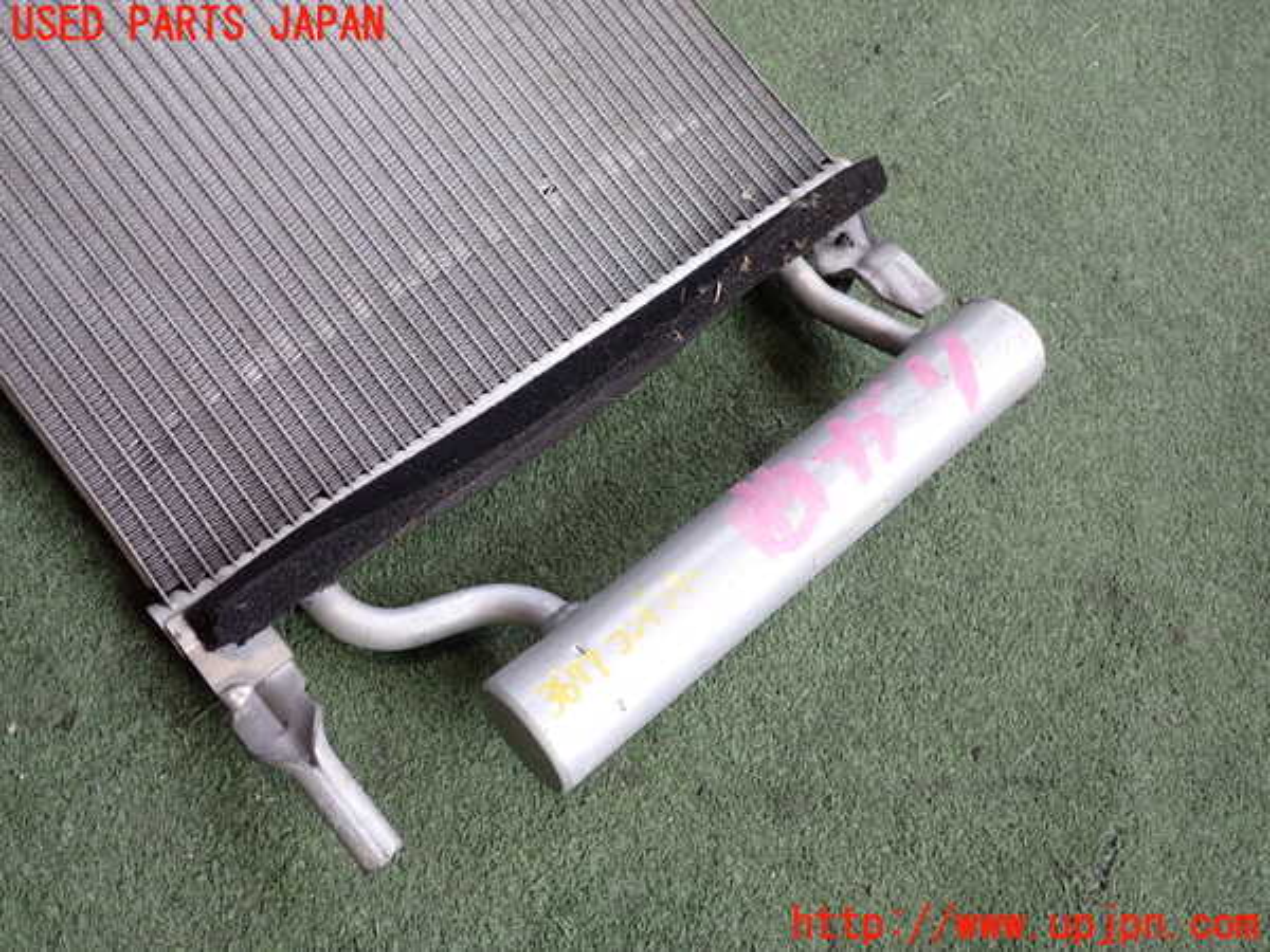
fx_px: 1101
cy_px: 476
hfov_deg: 60.0
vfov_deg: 46.8
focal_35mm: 30
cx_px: 635
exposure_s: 1/125
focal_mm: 5.4
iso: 200
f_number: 2.3
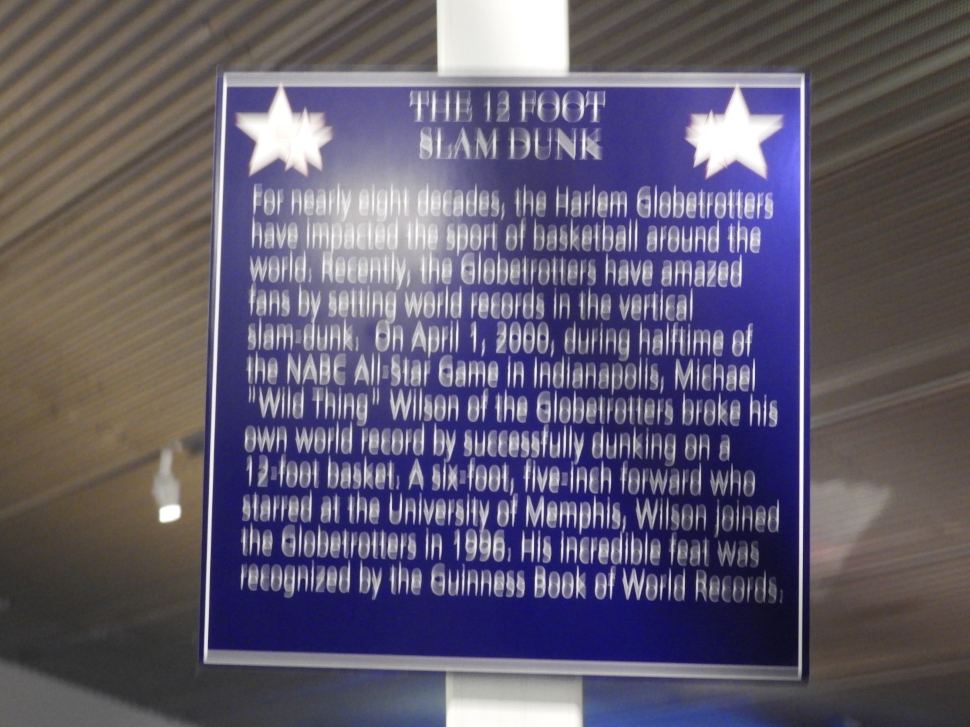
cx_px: 485
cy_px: 364
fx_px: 1541
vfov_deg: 26.6
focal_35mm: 55
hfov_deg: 34.9
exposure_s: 1/3
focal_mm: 9.9
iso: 800
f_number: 4
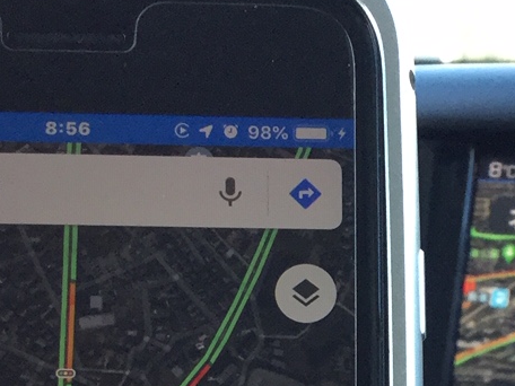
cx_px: 486
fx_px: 1651
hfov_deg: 17.4
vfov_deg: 12.6
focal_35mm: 111
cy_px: 602
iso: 25
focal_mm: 3.3
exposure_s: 1/30
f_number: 2.4
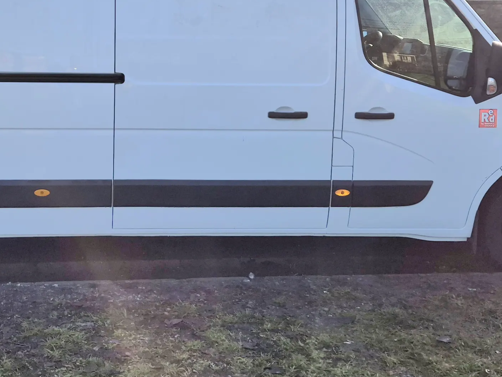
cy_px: 97
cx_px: 121
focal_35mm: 50
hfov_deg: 37.2
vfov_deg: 28.7
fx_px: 725
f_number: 1.8
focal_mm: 5.4
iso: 25
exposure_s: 1/3333
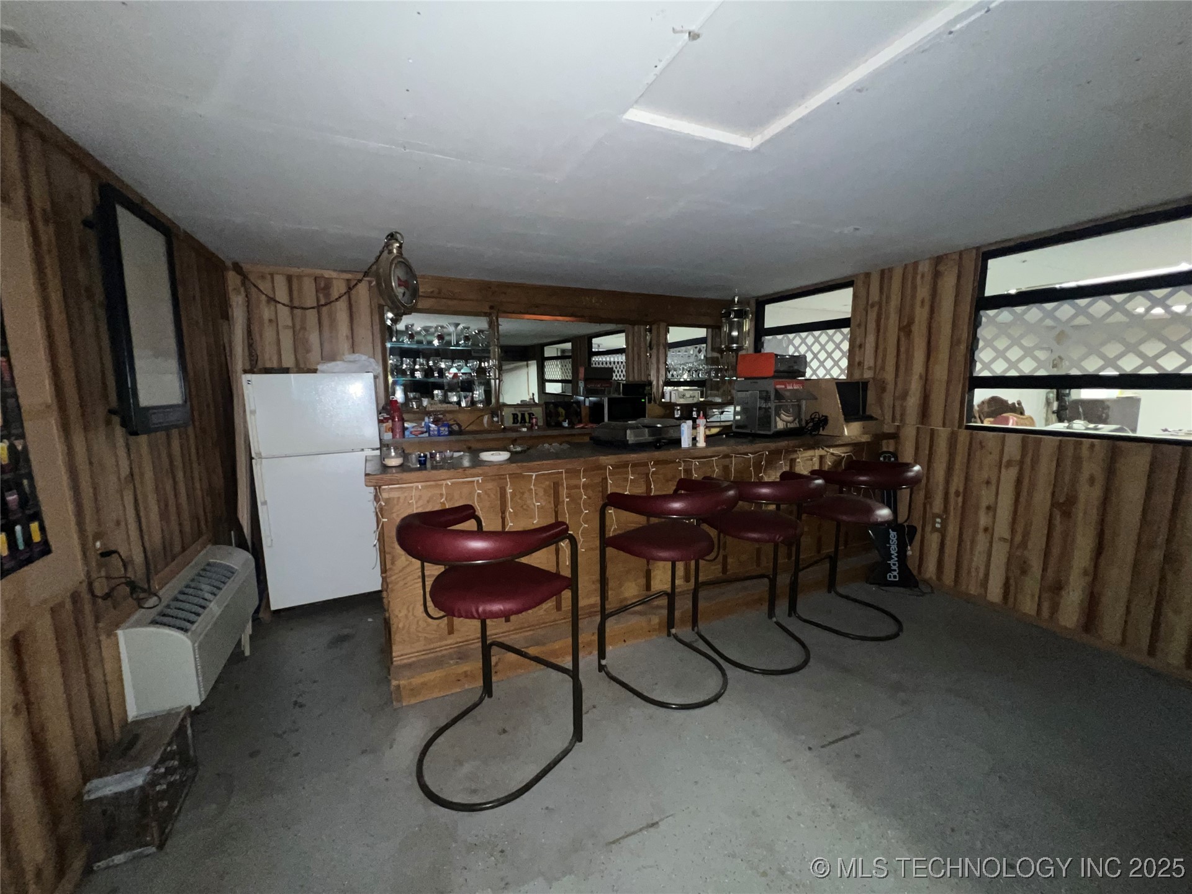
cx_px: 596
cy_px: 447
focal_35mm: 13
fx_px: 448
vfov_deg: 89.9
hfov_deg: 106.2
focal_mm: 1.57
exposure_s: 1/16
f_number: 1.8
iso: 400
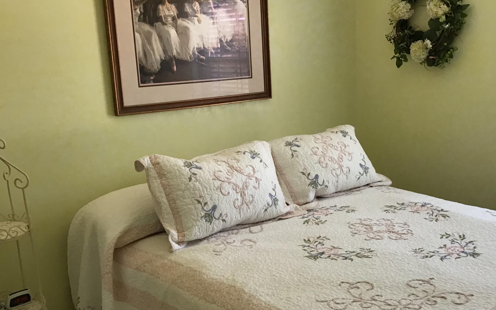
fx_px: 541
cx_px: 298
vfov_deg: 32.0
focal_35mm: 40
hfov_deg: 49.0
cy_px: 153
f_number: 2.4
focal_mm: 3.3
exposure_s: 1/30
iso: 64
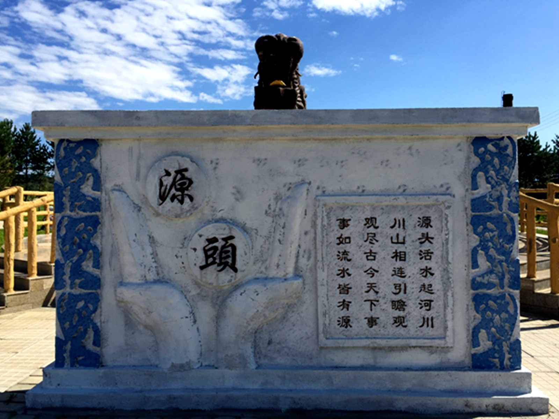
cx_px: 280
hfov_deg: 61.7
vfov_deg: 48.2
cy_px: 210
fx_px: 468
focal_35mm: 29
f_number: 2.2
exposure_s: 1/2639
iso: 32
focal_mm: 4.15
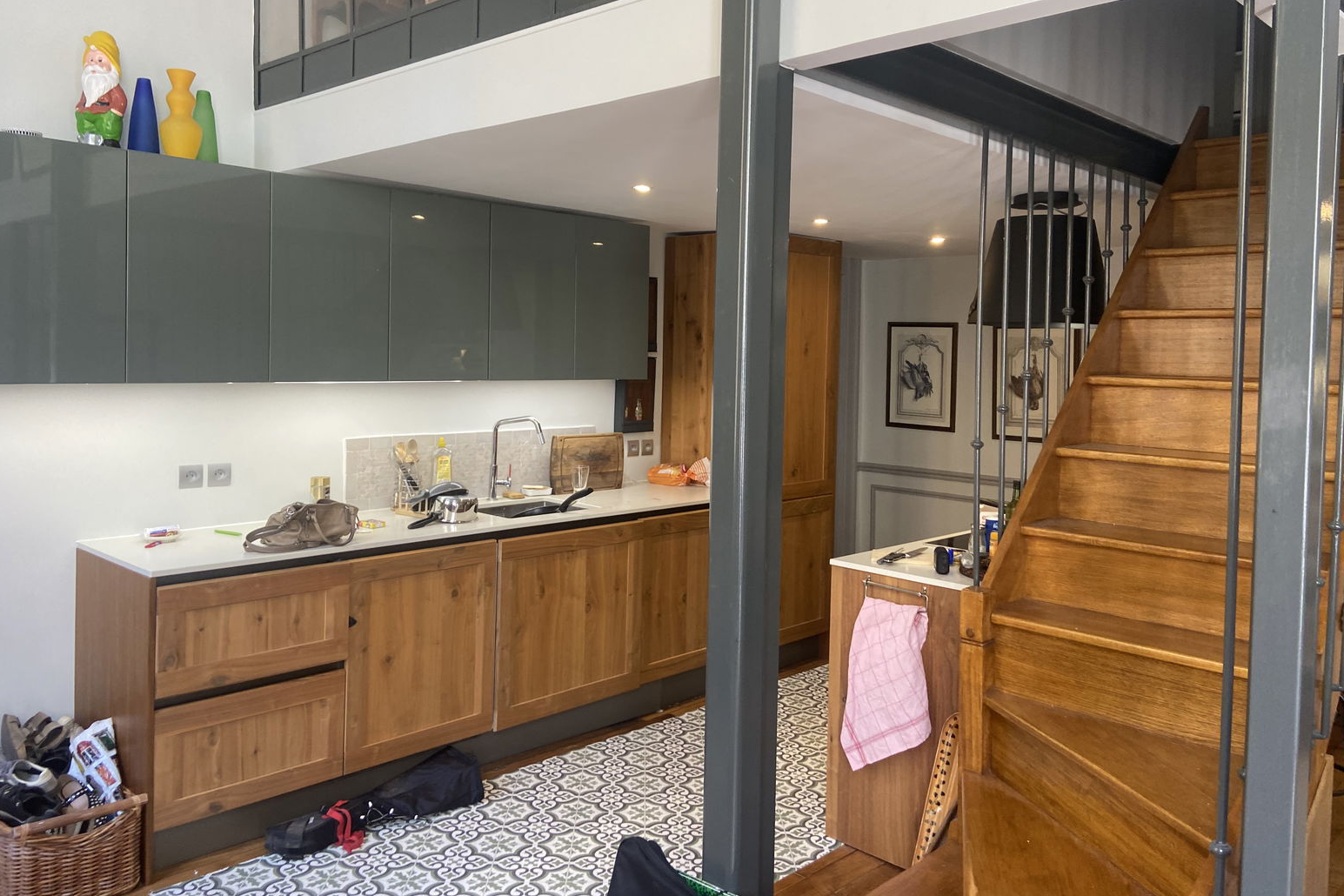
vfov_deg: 46.3
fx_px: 1045
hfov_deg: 65.5
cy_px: 396
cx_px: 665
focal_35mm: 28
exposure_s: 1/121
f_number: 1.8
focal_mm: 4.25
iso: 100
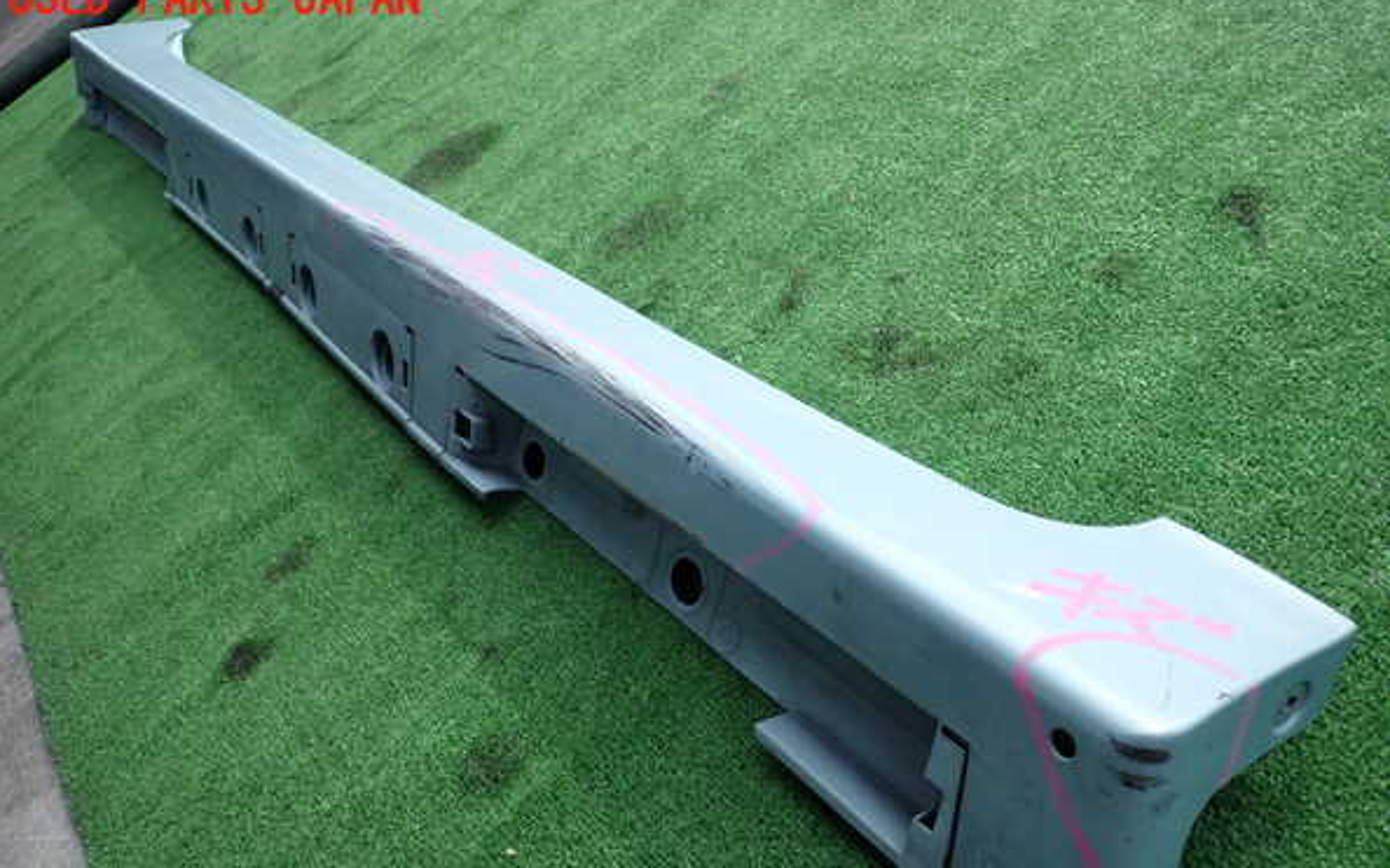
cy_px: 496
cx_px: 697
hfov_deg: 62.9
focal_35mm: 30
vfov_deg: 41.7
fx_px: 1136
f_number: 2.2
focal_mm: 5.05
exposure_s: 1/800
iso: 100
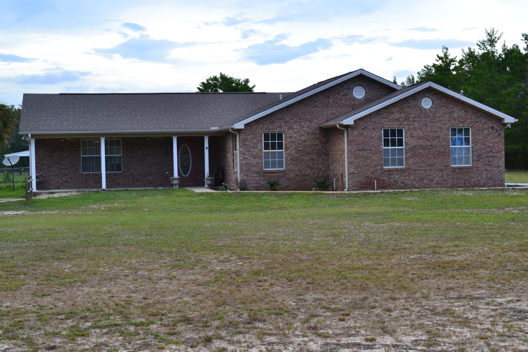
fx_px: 880
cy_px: 176
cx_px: 264
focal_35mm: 60
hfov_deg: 33.4
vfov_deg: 22.6
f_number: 9
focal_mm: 40
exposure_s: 1/160
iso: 400
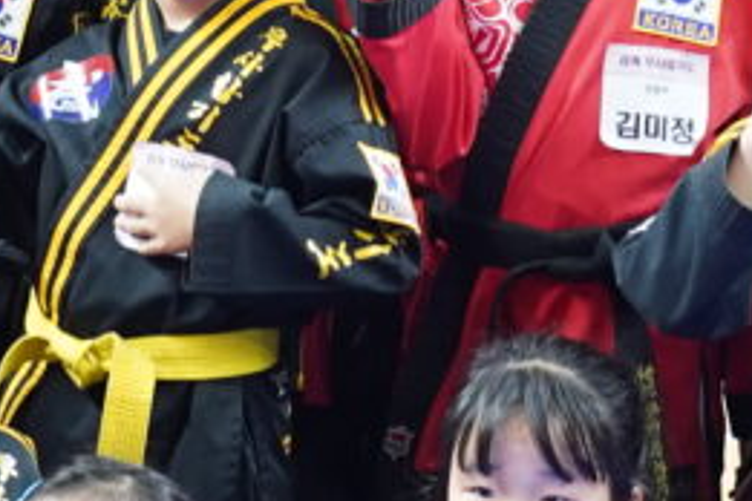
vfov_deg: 5.0
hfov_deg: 7.5
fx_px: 5744
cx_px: 230
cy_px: 333
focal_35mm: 275
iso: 1000
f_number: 3.2
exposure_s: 1/160
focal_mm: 35
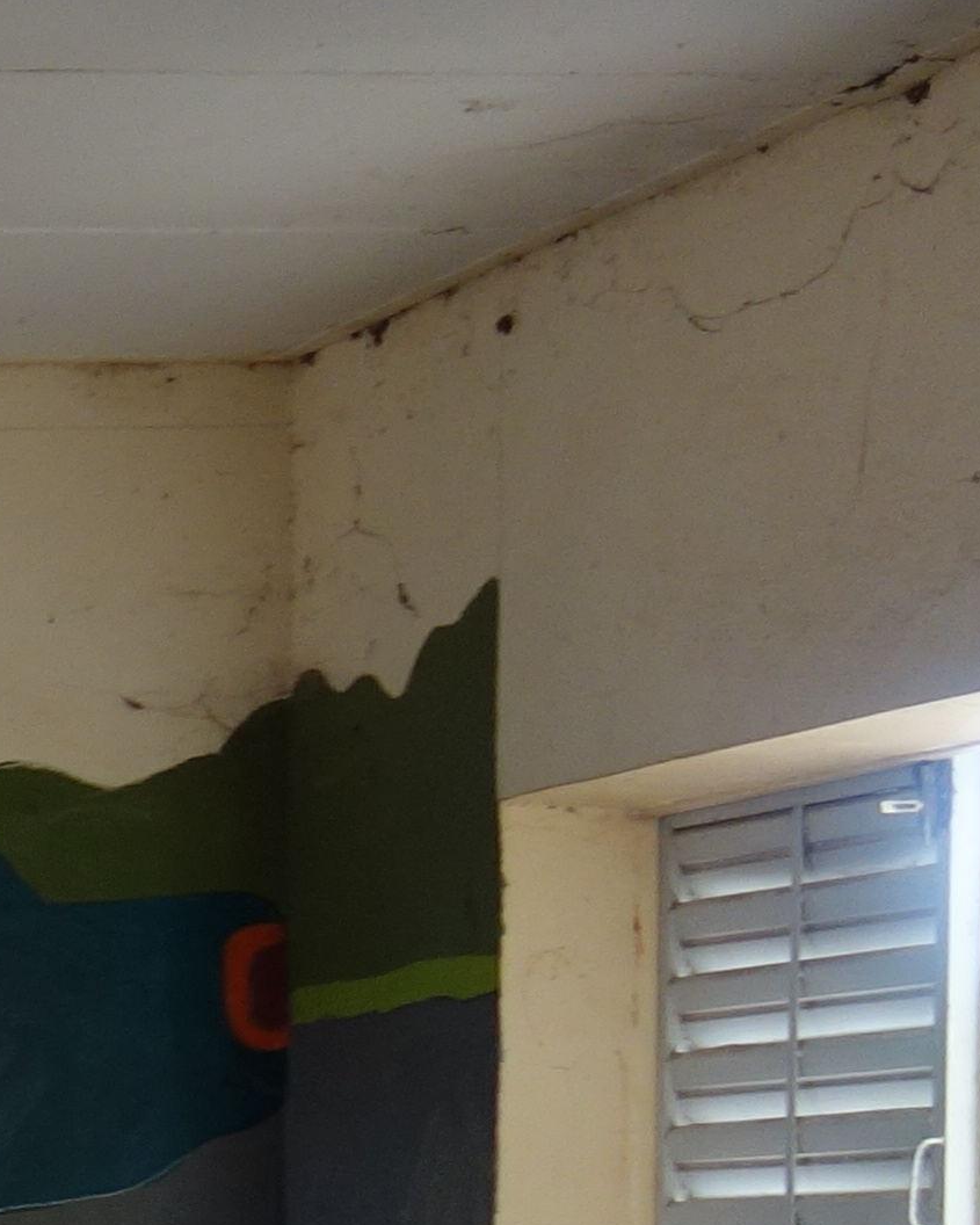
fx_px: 5111
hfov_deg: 8.7
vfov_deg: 13.4
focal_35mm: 141
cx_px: -2149
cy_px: 1389
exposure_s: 1/30
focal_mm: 10.63
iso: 125
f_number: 2
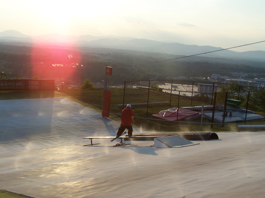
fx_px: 390
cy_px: 99
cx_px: 132
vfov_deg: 28.6
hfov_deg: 37.5
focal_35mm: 51
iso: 80
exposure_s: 1/750
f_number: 4.5
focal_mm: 8.5
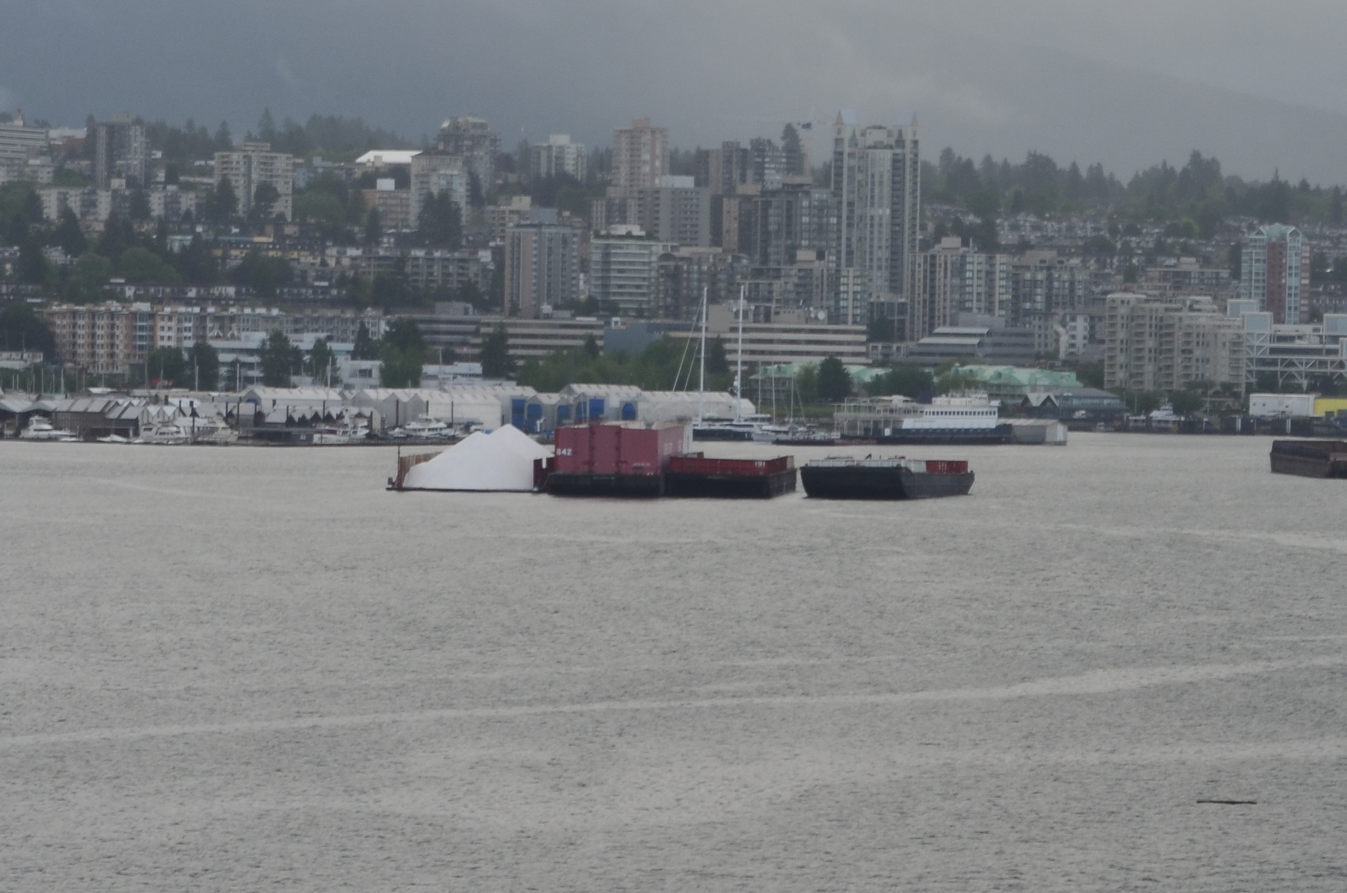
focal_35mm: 196
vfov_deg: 7.0
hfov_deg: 10.5
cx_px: 512
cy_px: 515
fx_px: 7327
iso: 200
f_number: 10
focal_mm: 55
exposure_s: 1/80
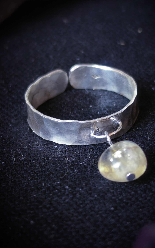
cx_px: 88
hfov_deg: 13.2
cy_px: 124
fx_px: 669
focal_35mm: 99
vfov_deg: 21.0
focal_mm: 6.19
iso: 320
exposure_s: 1/25
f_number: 1.65
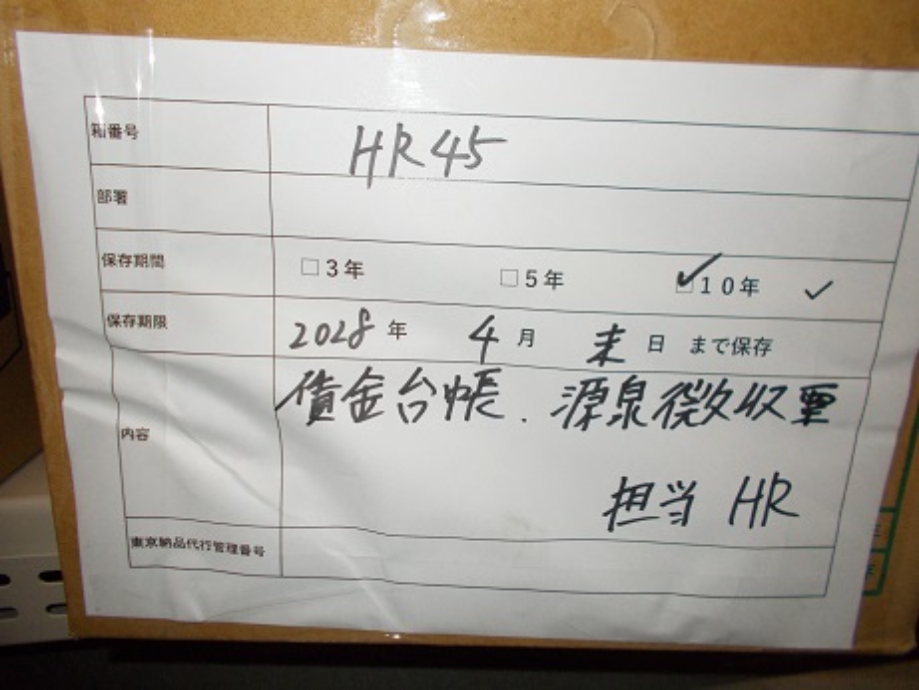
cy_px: 345
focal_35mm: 26
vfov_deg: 53.1
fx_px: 690
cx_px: 460
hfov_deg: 67.3
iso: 200
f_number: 3.2
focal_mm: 4.6
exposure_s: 1/25
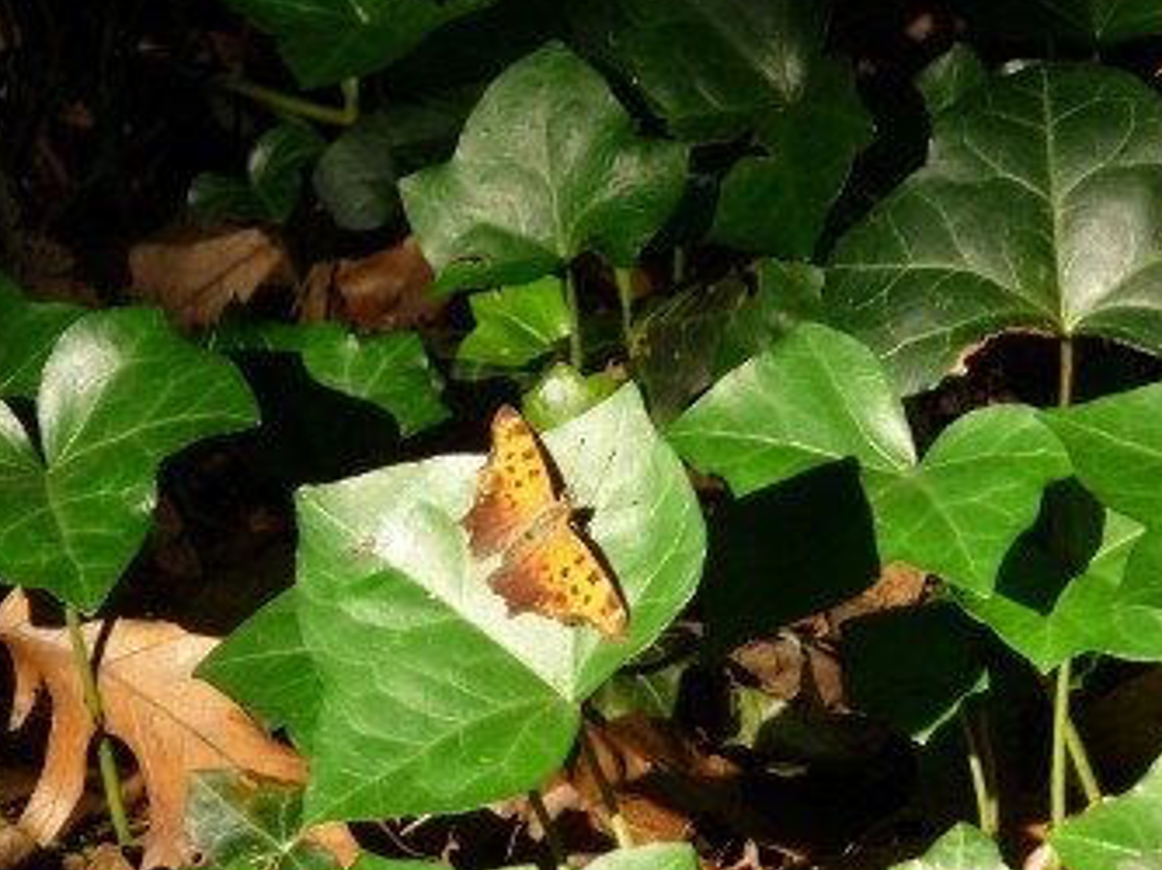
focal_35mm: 454
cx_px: 560
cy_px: 498
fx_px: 15229
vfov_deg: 3.3
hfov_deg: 4.4
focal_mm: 47
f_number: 4.9
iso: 125
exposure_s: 1/125
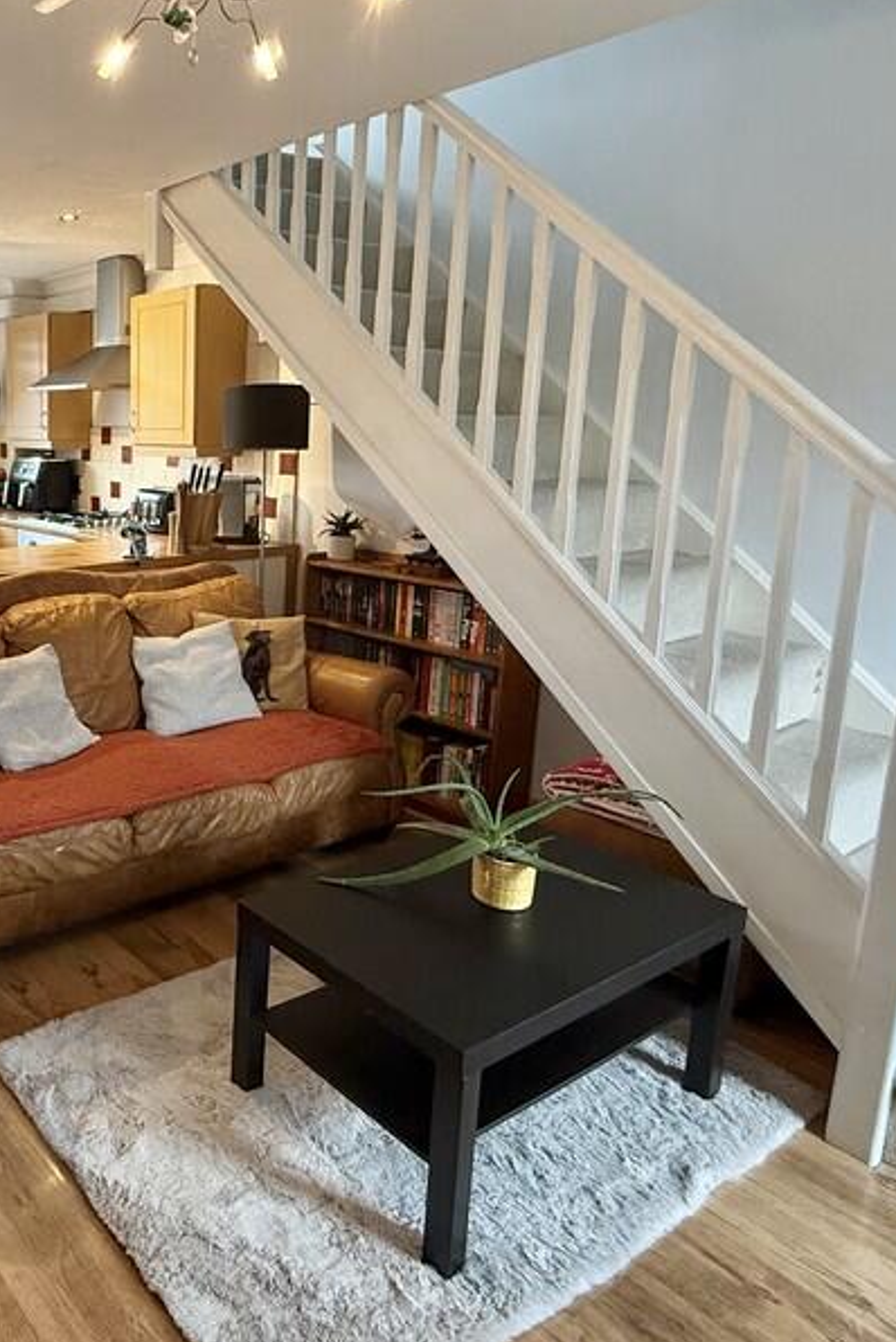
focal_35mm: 25
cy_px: 585
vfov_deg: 71.2
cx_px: 54
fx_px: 932
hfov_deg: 45.4
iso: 320
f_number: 2.2
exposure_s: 1/100
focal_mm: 2.22
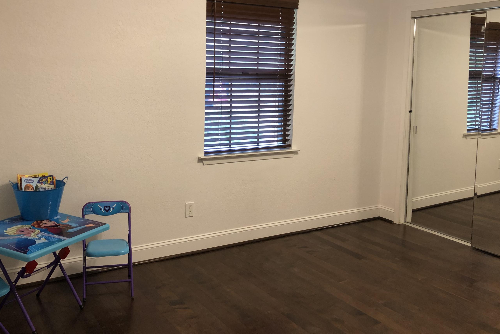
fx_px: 472
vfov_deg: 38.7
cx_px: 221
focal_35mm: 34
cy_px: 132
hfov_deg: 55.7
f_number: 1.8
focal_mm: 3.99
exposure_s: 1/24
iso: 40
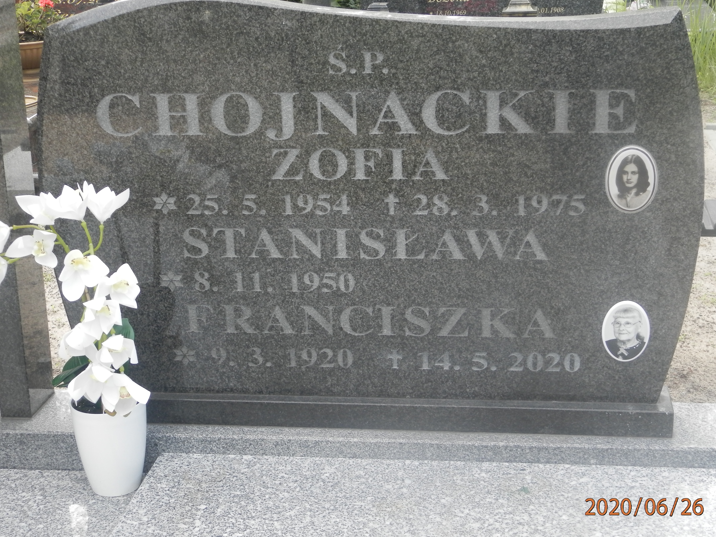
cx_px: 366
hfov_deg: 32.7
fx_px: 1220
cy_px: 280
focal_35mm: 59
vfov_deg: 24.8
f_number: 3.8
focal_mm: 9.9
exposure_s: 1/125
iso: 125
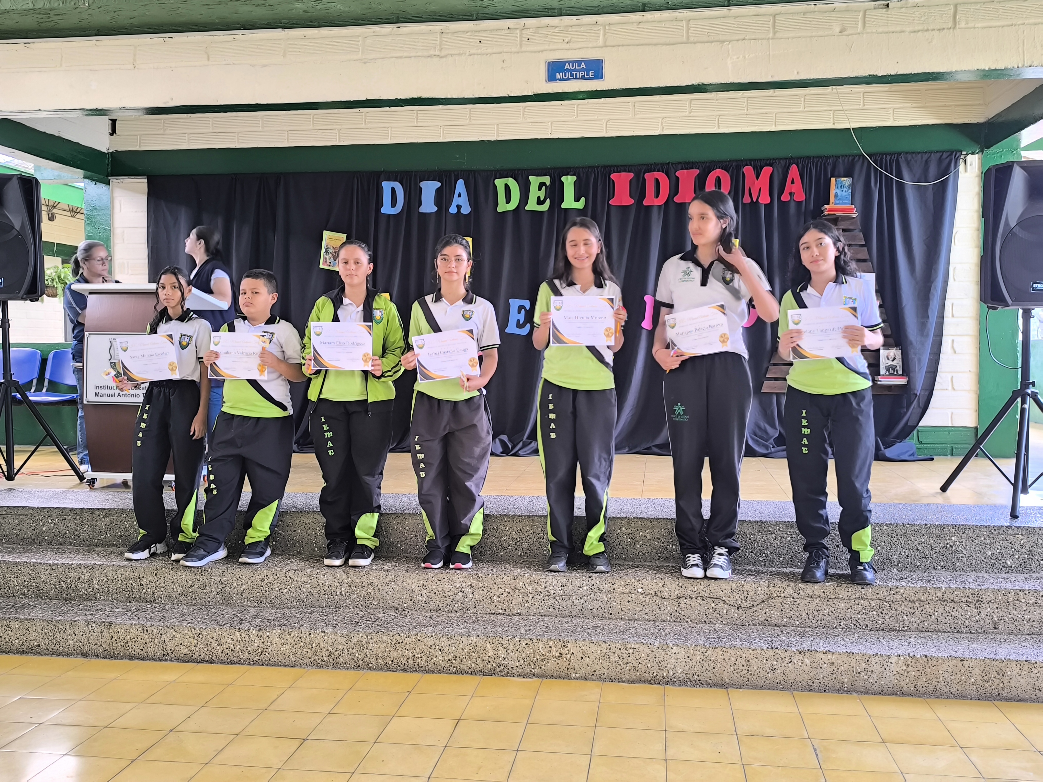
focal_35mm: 33
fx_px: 994
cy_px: 391
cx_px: 522
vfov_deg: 42.9
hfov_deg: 55.4
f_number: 1.65
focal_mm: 6.14
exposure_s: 1/120
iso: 640
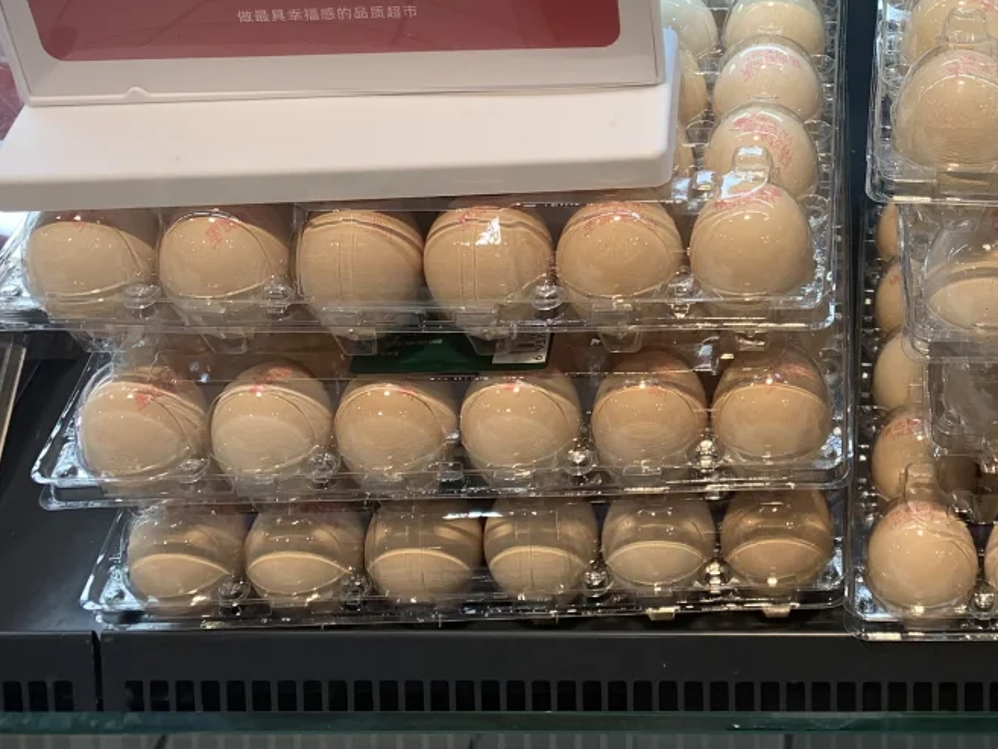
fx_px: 1644
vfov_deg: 24.6
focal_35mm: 57
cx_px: 910
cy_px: 14
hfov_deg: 32.0
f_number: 1.8
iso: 50
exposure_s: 1/100
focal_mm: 4.25
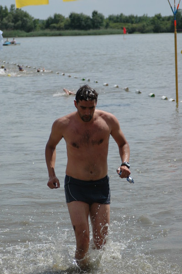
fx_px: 1196
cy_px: 137
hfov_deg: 8.7
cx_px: 91
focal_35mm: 158
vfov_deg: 13.1
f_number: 5.6
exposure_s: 1/2000
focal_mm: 105
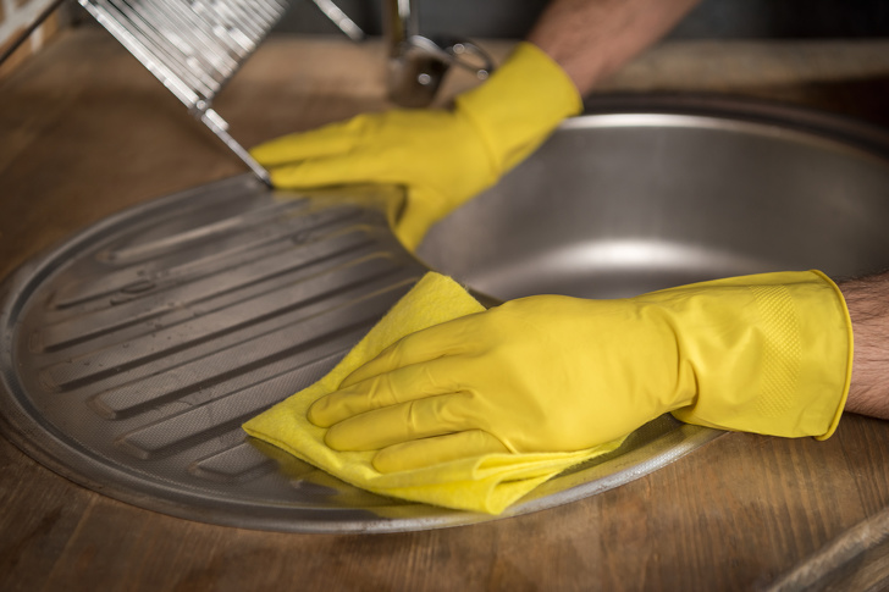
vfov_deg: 24.2
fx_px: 1382
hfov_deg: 35.6
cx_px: 444
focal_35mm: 56
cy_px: 296
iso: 250
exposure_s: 1/200
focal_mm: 56
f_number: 3.5
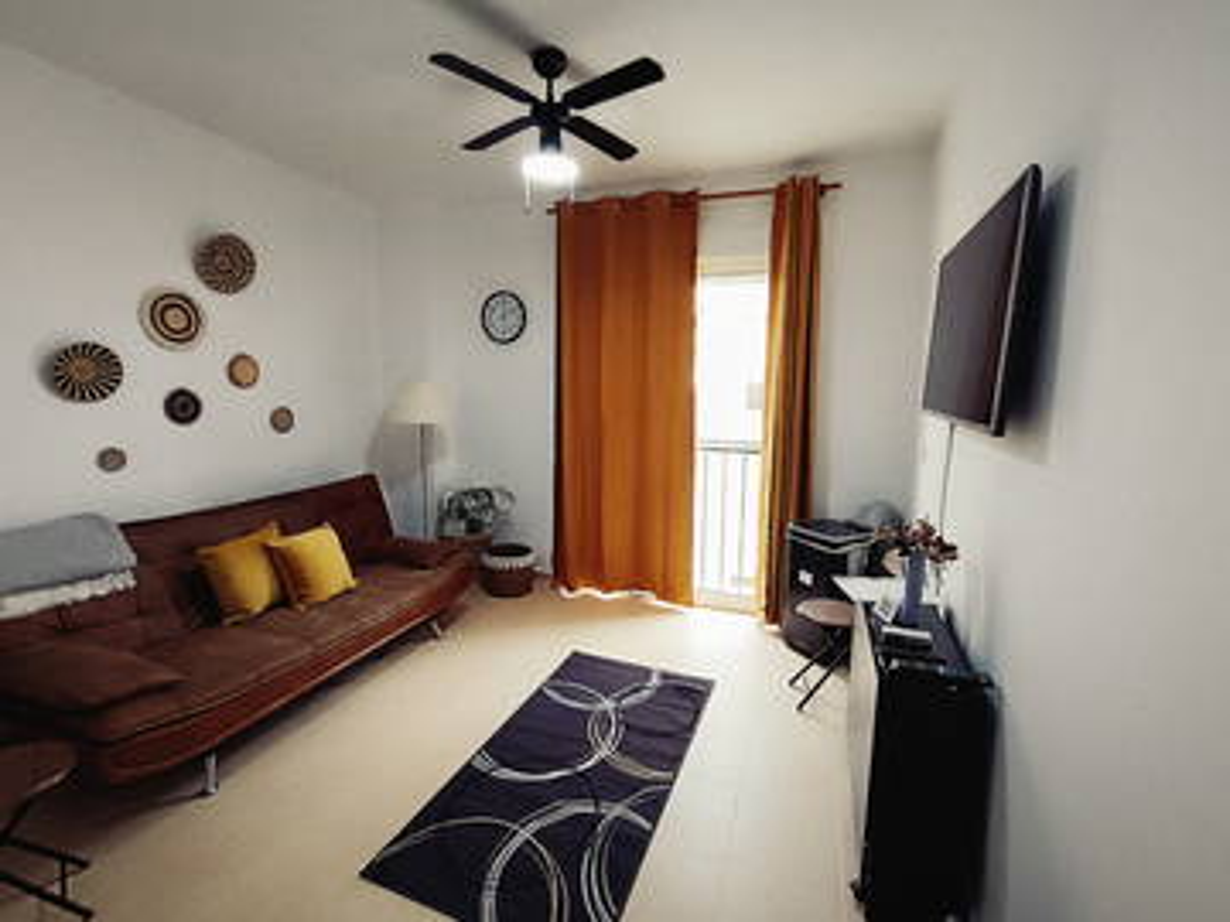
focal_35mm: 16
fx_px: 569
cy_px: 461
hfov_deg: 94.5
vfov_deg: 78.1
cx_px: 615
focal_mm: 1.66
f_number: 2.2
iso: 208
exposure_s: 1/100
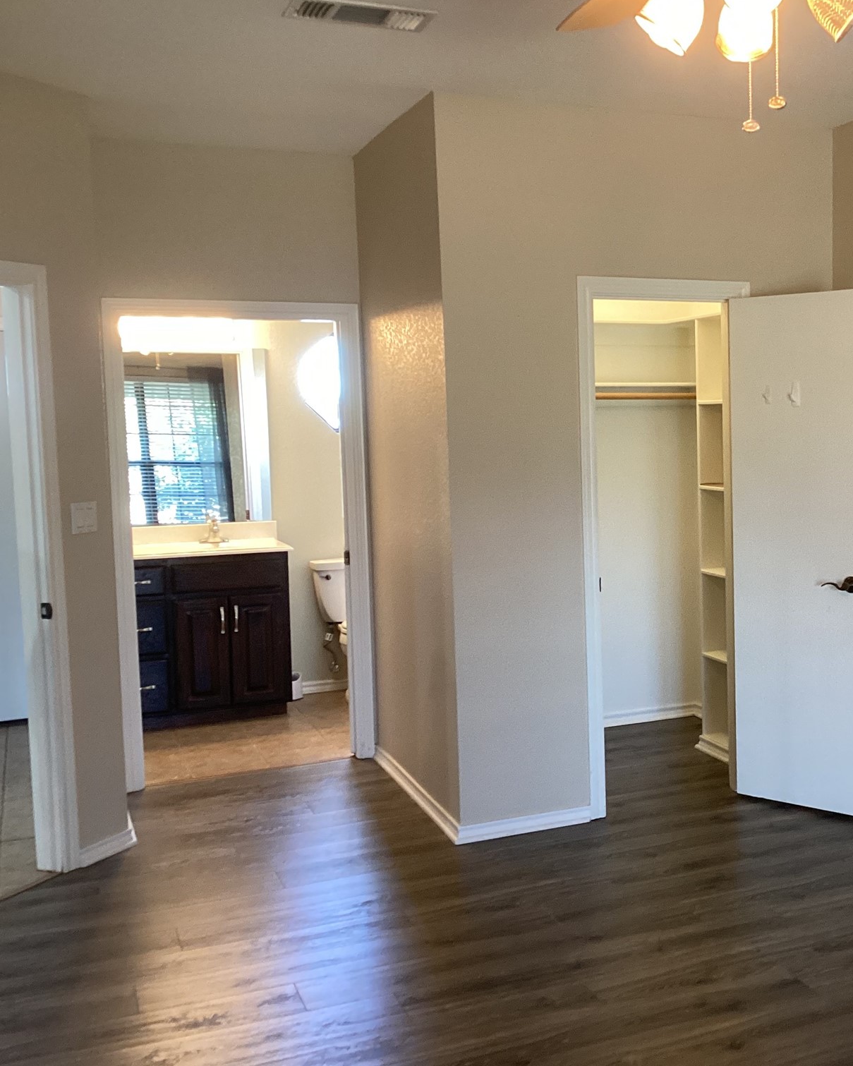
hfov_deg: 35.3
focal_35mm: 41
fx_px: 1294
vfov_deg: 44.8
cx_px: 689
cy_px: 528
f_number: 2.4
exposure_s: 1/60
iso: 250
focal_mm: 3.3
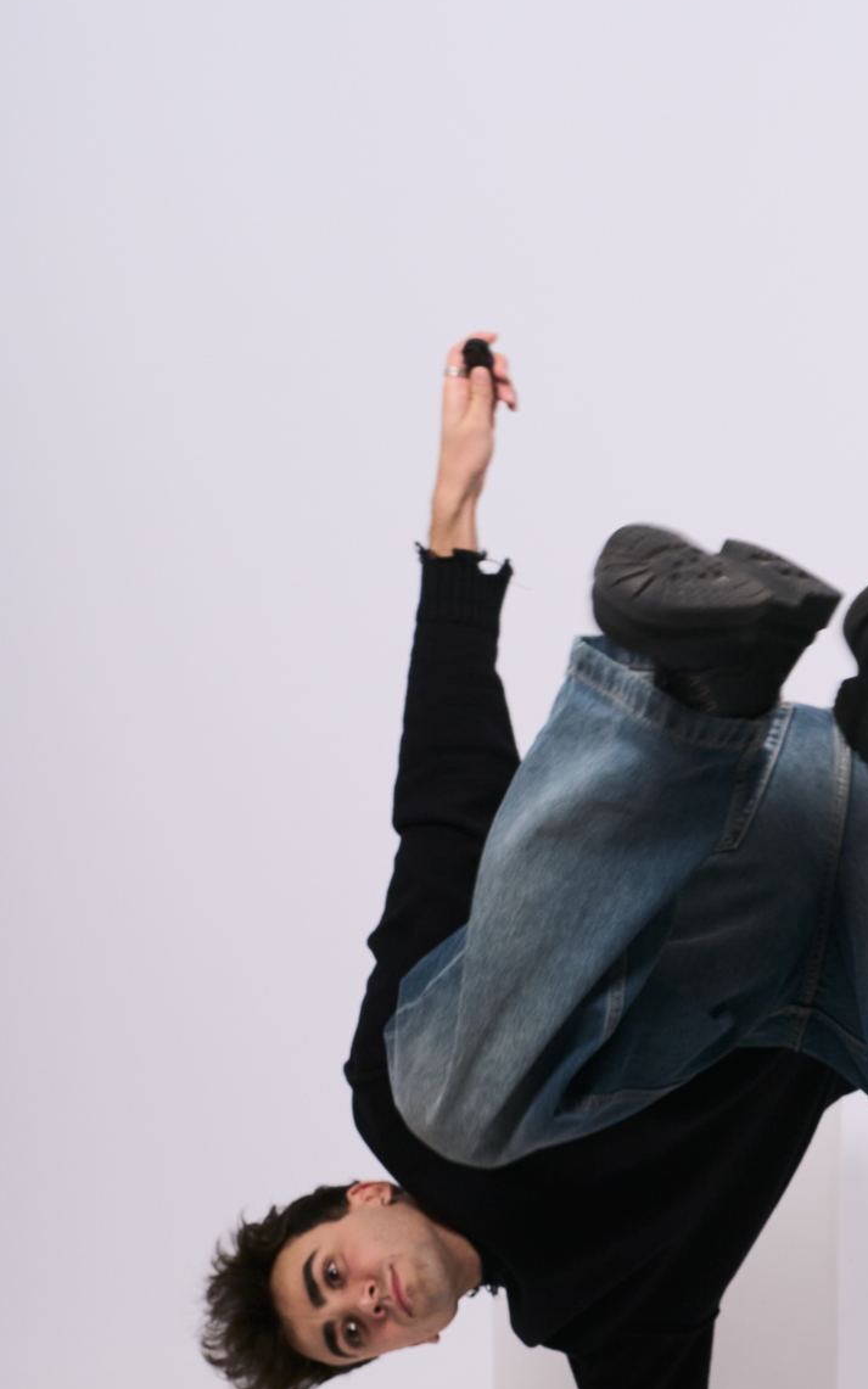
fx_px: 2423
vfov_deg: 31.6
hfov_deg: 20.1
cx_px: 693
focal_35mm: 64
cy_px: 976
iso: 500
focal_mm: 35
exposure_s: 1/250
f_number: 6.3
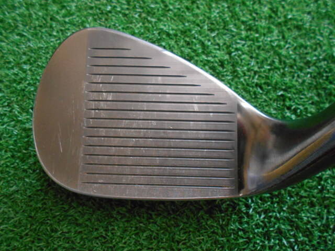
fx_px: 252
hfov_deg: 67.3
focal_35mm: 26
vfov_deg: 53.1
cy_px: 126
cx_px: 168
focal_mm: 4.6
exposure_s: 1/80
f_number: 3.2
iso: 800
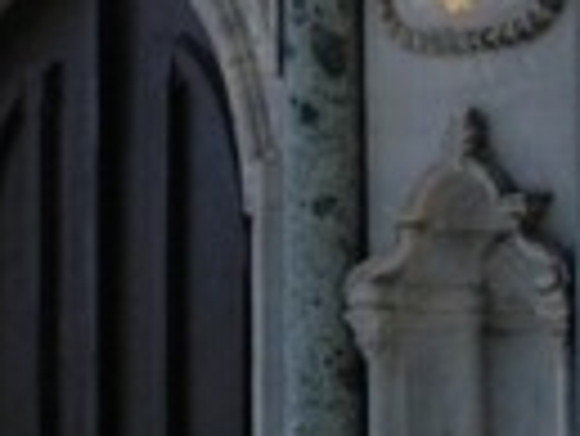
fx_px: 3740
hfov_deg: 8.9
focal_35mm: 223
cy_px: -458
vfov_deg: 6.5
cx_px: 319
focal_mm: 6.3
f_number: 5.6
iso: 80
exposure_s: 1/250
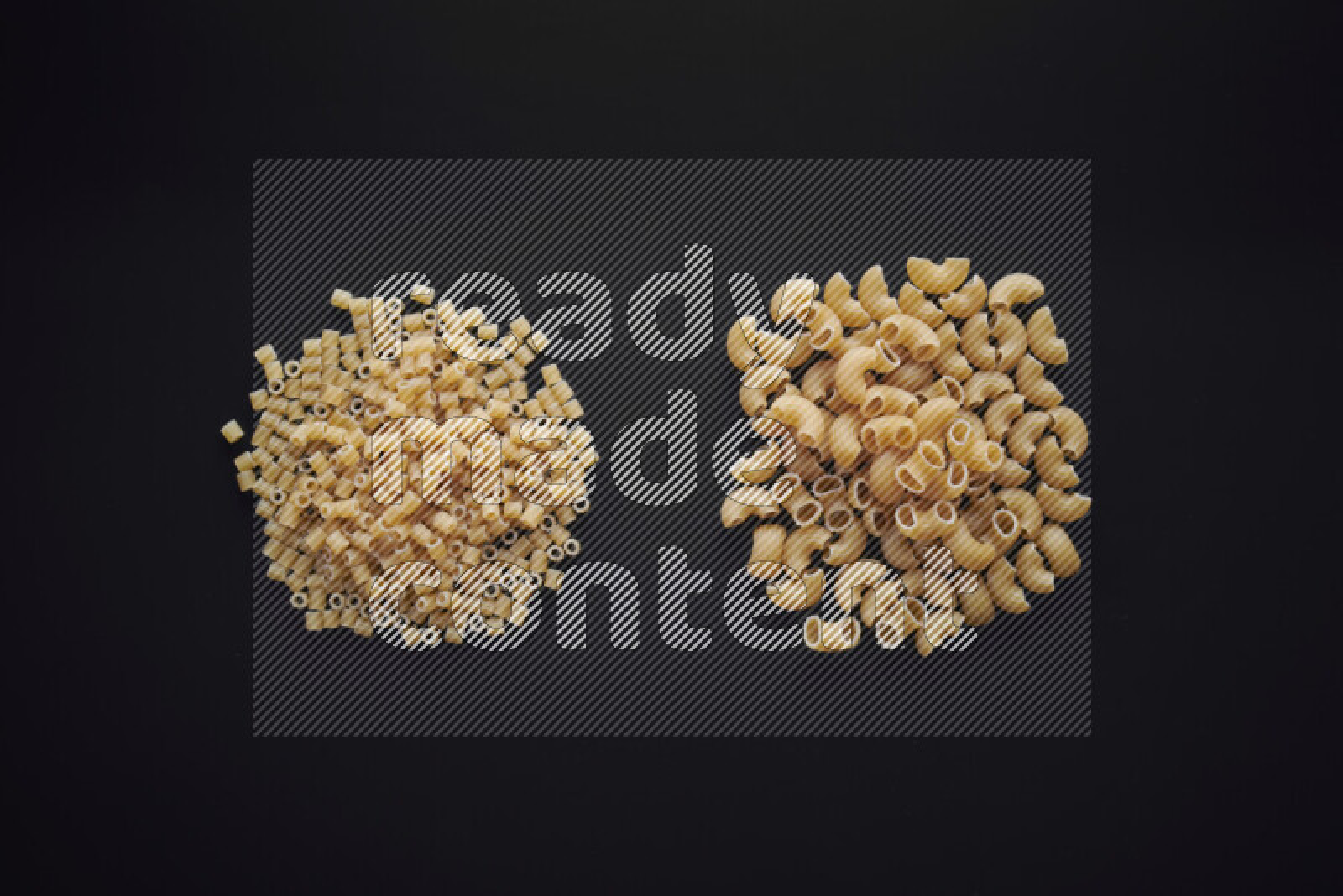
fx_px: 1866
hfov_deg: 39.6
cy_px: 448
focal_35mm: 50
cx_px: 672
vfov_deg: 27.0
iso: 100
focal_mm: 50
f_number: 8
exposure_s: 1/100
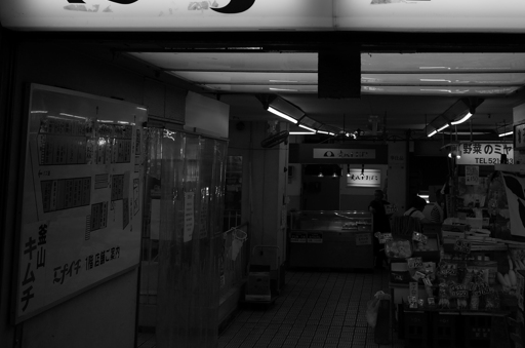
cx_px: 293
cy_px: 32
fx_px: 815
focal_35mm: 56
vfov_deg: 23.4
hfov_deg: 35.7
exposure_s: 1/180
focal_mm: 18.3
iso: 100
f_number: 4
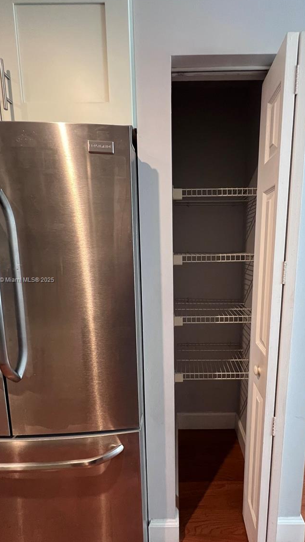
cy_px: 280
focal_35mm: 15
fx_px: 216
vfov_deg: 103.0
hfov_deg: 69.8
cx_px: 182
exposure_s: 1/60
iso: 500
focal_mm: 1.57
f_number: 1.8
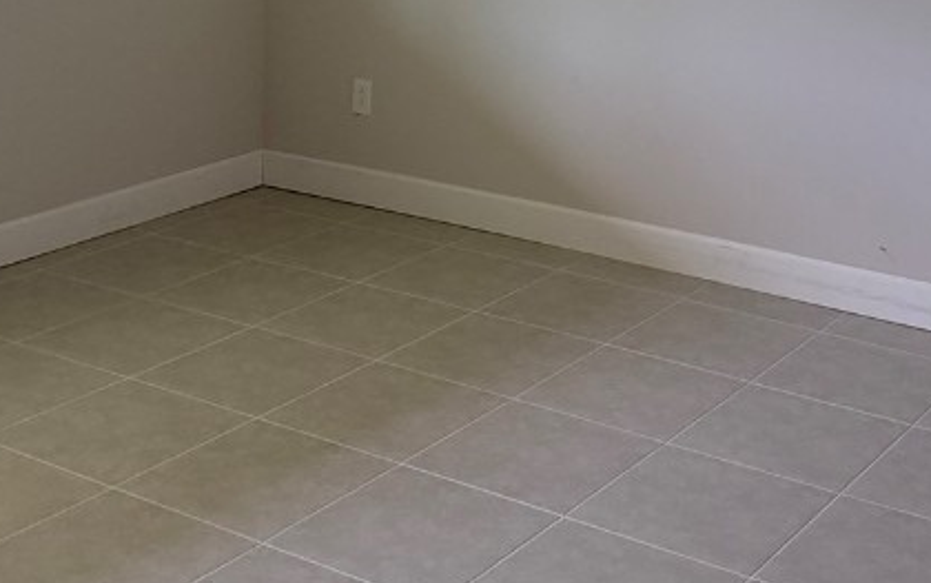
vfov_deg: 19.7
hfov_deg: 32.7
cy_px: -120
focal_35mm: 62
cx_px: 605
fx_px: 1574
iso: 200
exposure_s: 1/146
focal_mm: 6.76
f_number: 1.78
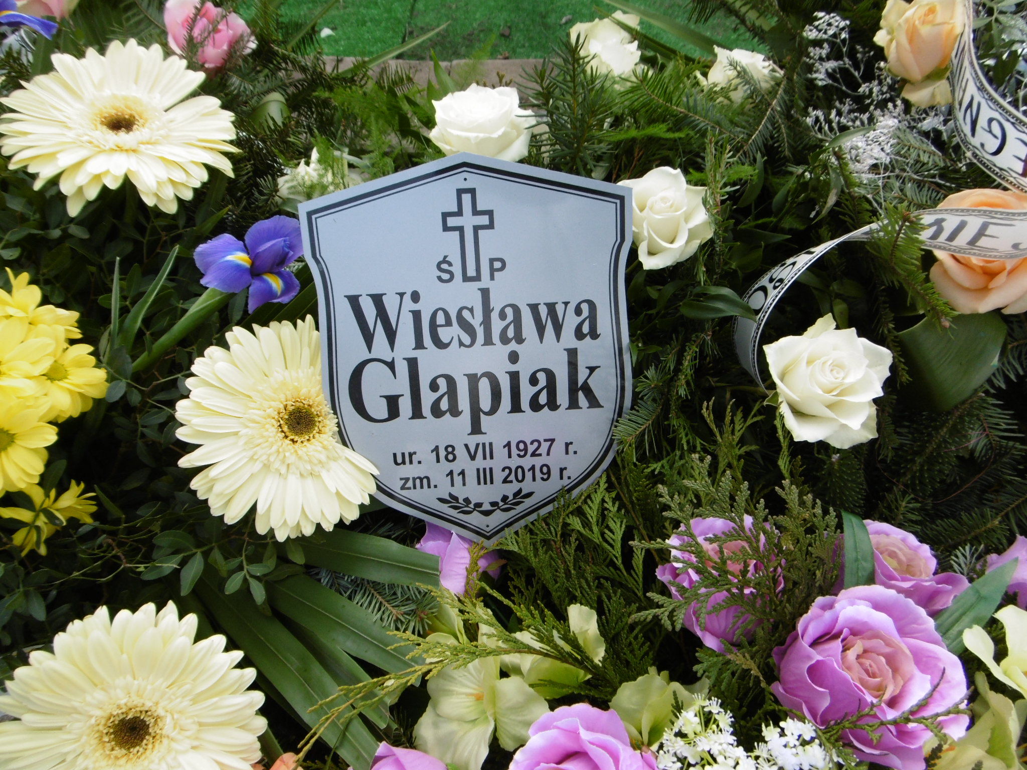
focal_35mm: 24
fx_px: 712
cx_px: 514
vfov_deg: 56.8
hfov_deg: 71.6
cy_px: 385
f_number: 3.1
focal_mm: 4.3
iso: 100
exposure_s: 1/250
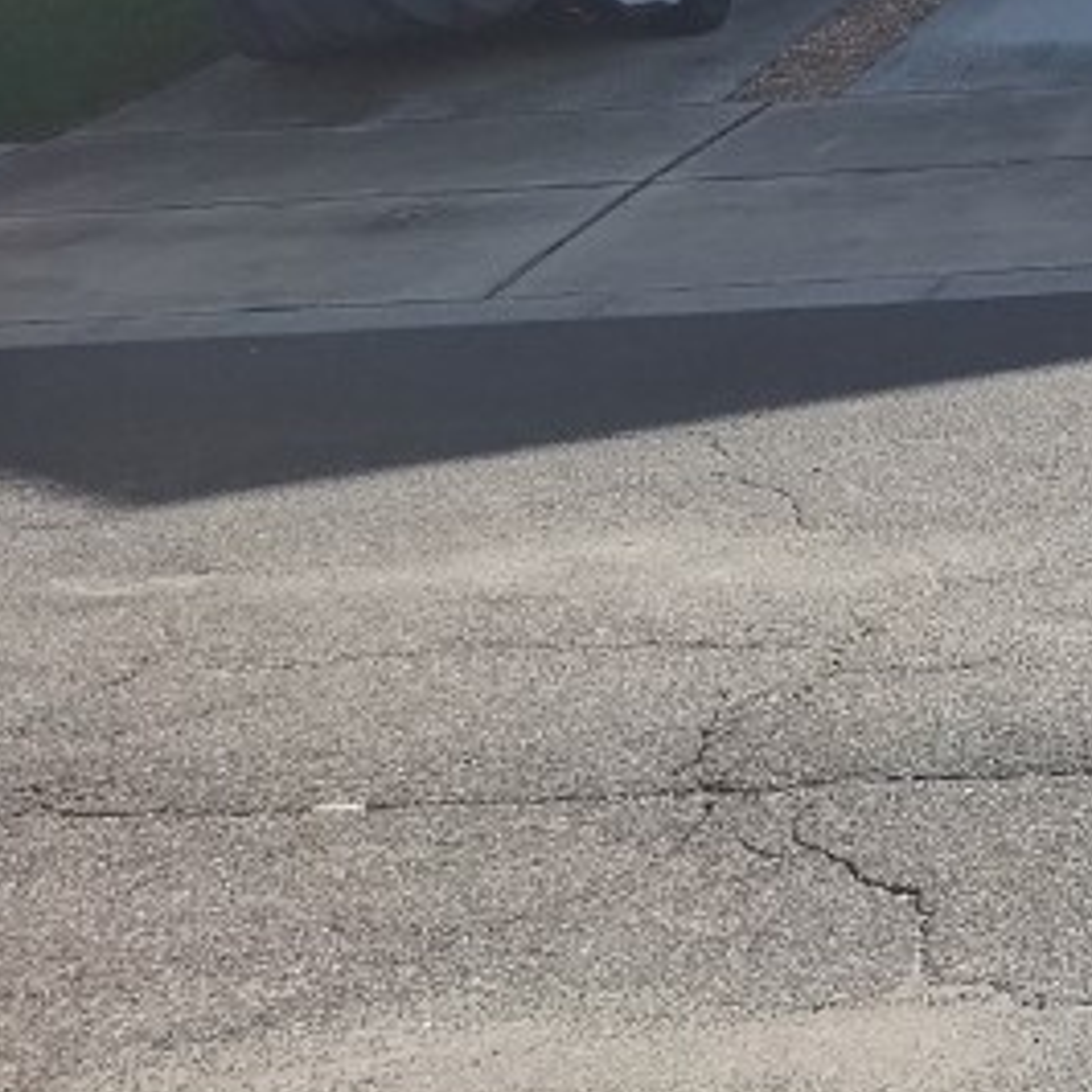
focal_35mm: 85
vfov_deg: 18.6
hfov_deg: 17.8
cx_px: 1728
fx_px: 3034
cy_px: -435
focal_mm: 4.71
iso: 101
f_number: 1.7
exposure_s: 1/6323
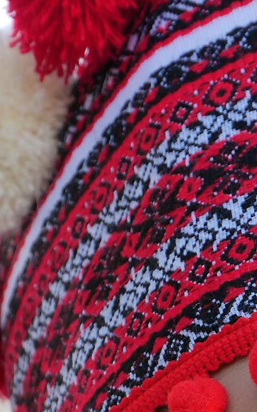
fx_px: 2892
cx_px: 391
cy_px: 590
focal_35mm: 258
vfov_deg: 8.0
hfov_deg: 5.0
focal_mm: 30.8
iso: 200
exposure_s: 1/125
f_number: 4.5
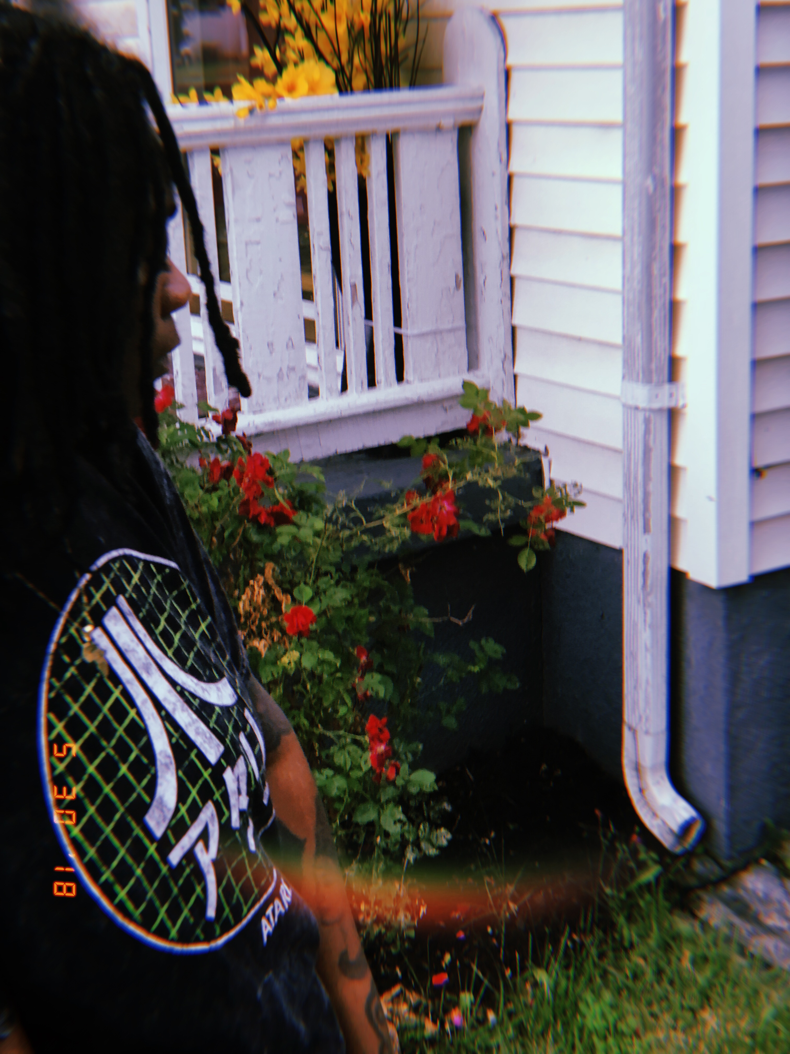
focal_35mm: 57
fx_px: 1734
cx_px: 395
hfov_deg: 25.7
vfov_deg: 33.8
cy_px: 527
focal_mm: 6.6
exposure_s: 1/60
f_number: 2.8
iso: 64
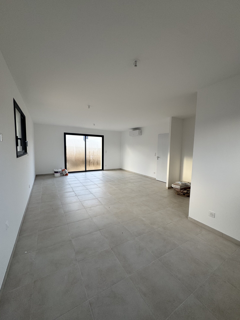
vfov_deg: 102.1
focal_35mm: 14
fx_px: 129
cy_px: 160
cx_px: 120
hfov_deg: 85.7
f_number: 2.2
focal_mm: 2.22
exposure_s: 1/99
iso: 64
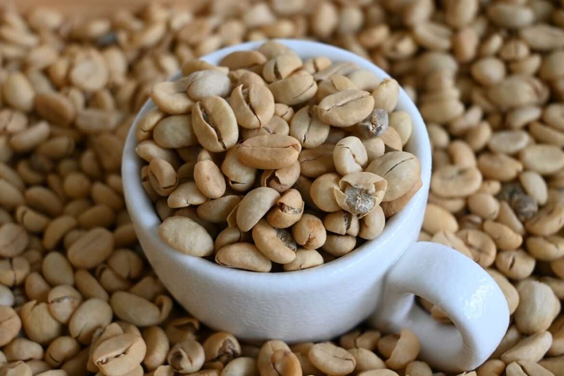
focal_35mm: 57
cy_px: 188
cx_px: 282
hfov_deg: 35.1
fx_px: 893
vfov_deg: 23.8
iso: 560
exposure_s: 1/60
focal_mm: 38
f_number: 5.6
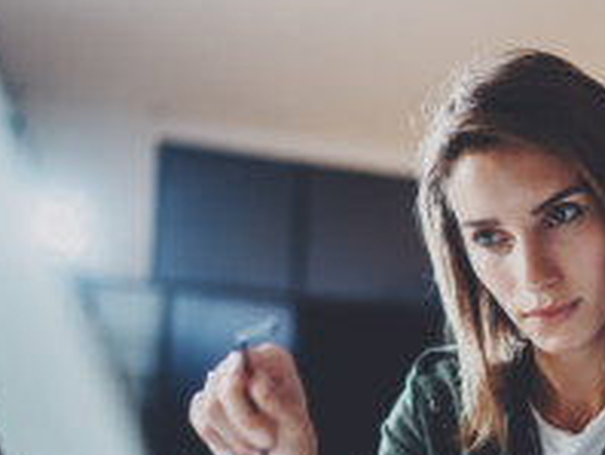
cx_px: 495
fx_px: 1190
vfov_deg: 21.4
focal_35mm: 68
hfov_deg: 27.9
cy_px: 371
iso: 320
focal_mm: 35
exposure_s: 1/100
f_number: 1.4
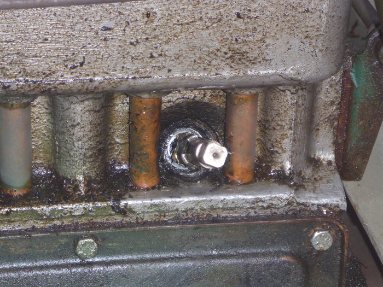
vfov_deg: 11.6
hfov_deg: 15.4
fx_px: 1416
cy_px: 144
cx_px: 192
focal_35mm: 128
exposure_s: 1/60
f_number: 5.9
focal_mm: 22.8
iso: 400
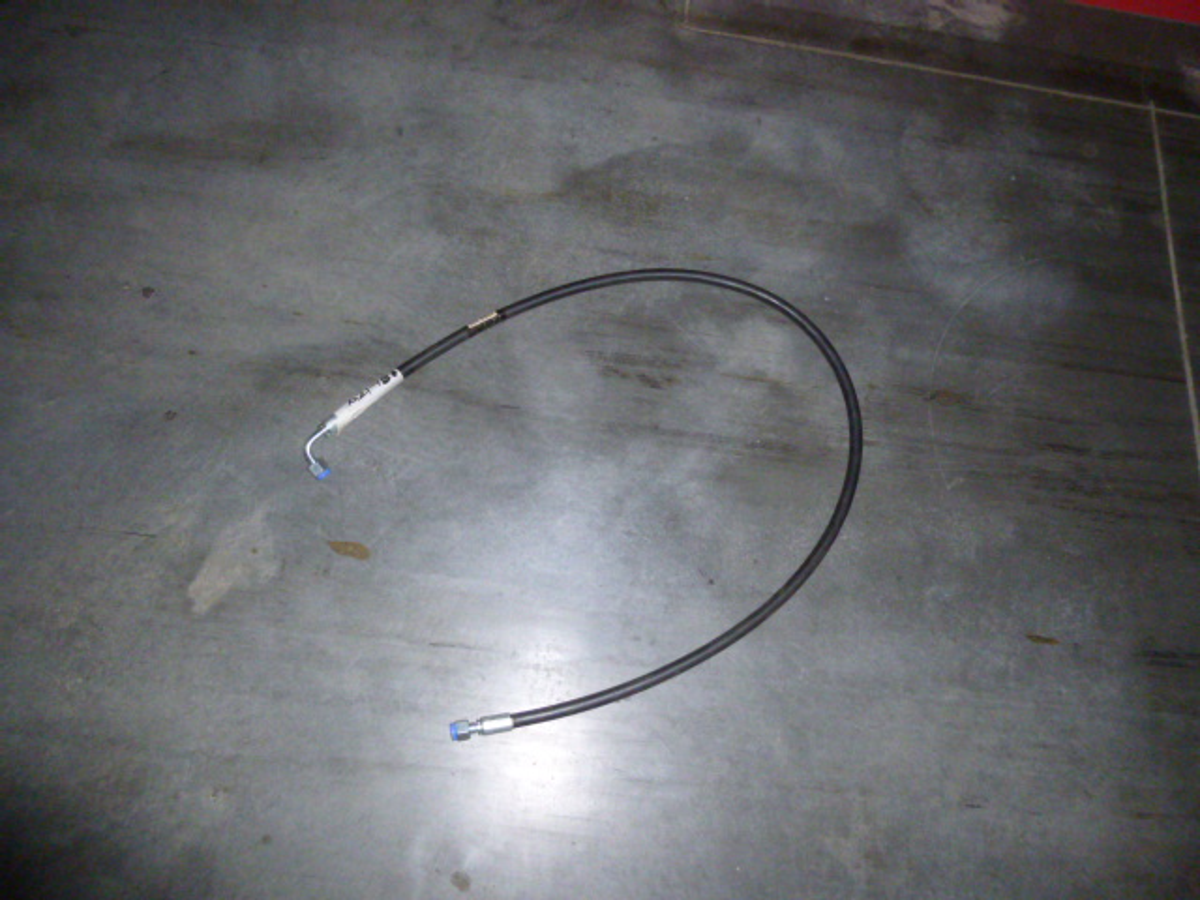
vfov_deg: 54.9
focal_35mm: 25
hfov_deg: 69.4
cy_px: 450
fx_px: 867
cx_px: 600
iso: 400
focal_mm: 4.5
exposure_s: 1/250
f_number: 3.1
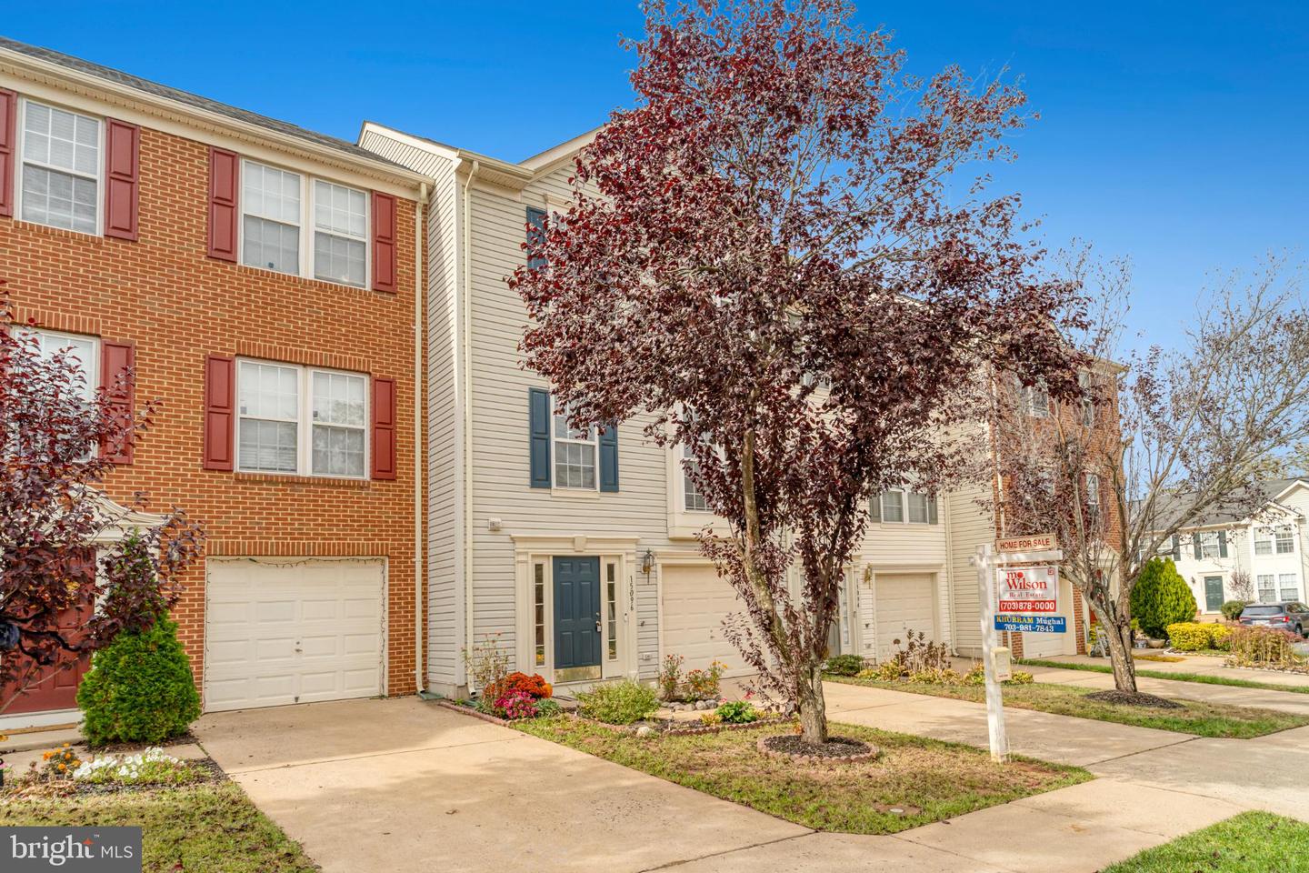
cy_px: 436
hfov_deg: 84.0
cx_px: 654
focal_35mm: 20
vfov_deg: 61.9
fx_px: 727
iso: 1250
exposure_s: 1/160
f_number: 8
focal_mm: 20
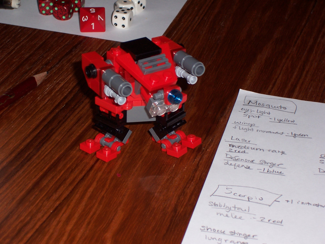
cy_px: 122
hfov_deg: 19.3
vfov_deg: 14.5
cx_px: 162
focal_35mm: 102
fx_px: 958
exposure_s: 1/90
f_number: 4.6
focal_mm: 16.8
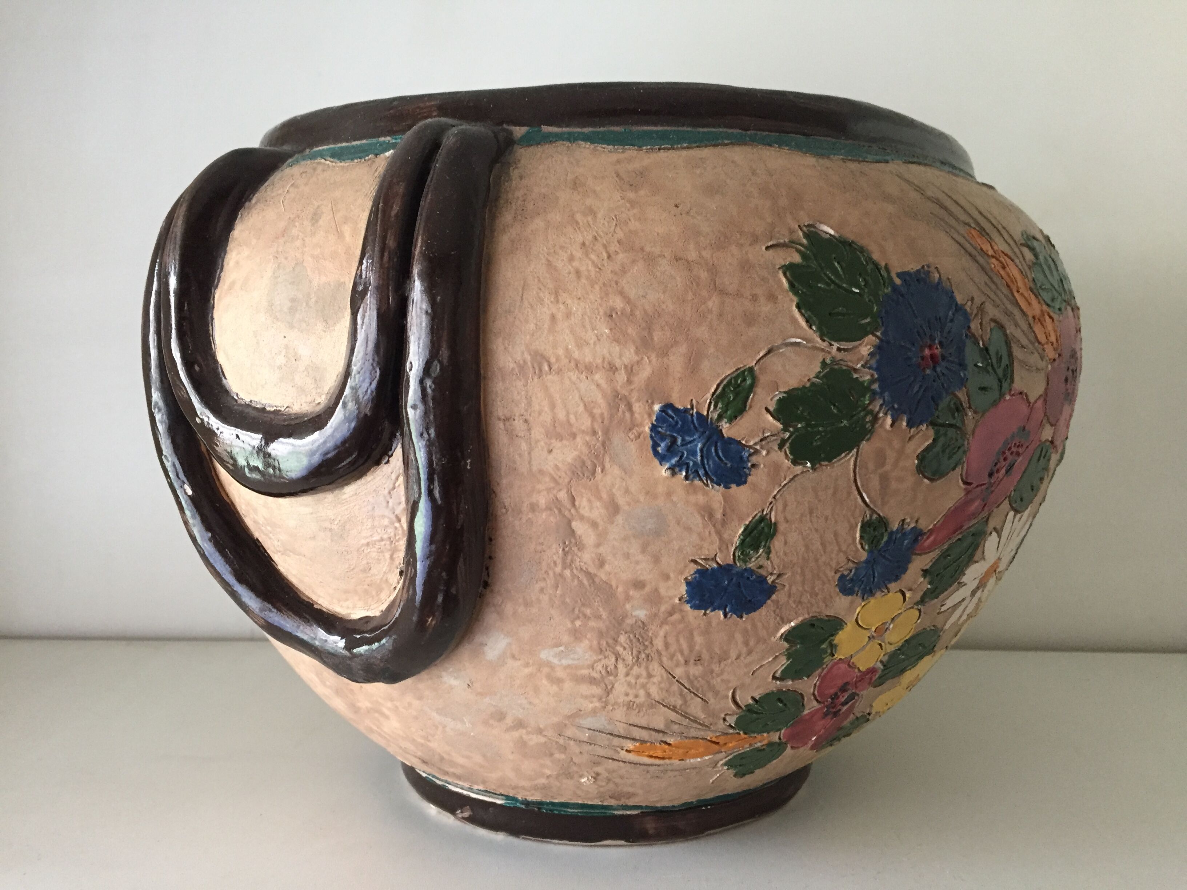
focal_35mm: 29
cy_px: 445
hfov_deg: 61.7
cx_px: 594
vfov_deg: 48.2
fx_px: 994
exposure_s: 1/33
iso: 200
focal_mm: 4.15
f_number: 2.2
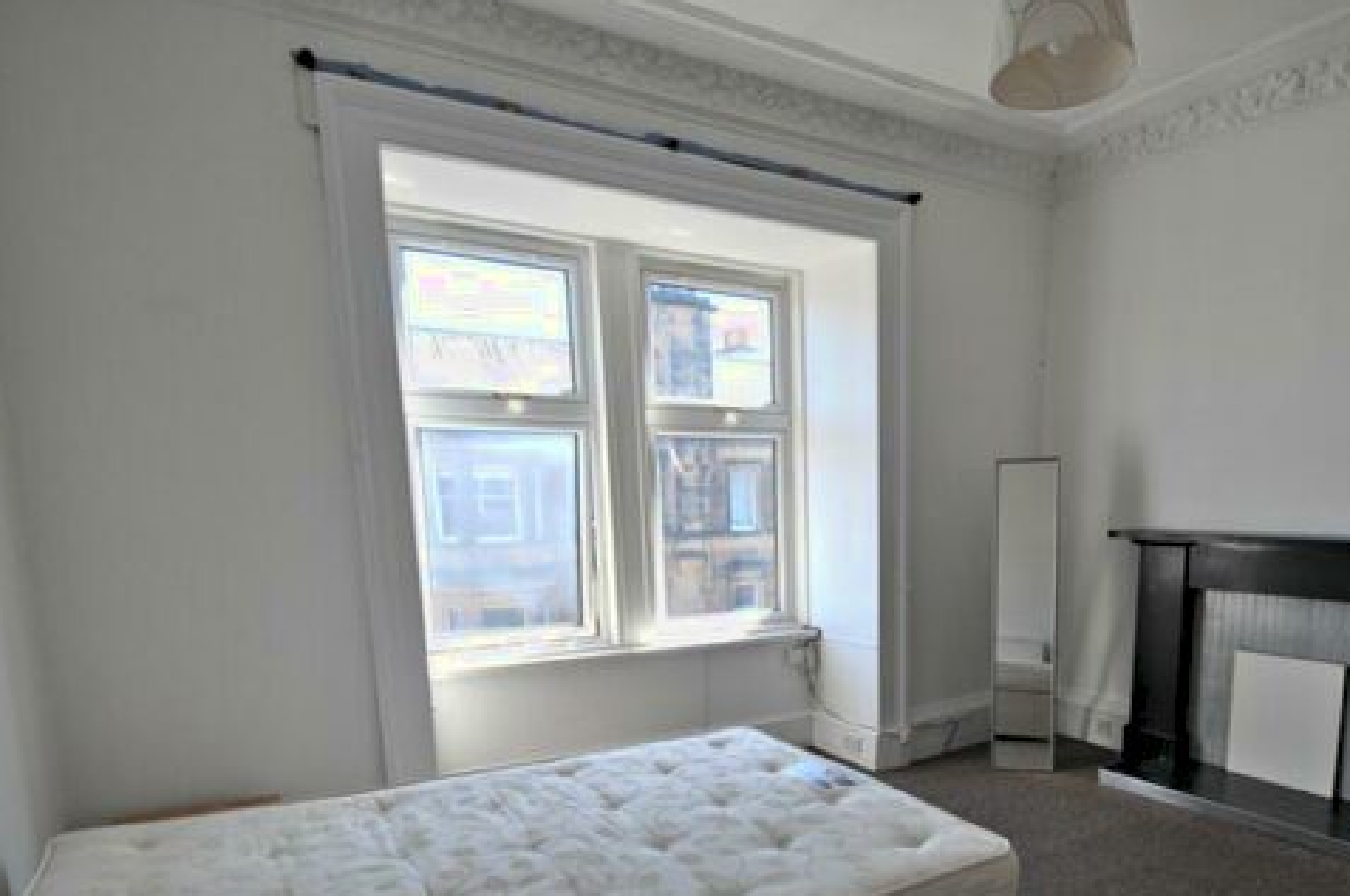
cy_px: 632
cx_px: 821
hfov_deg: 77.6
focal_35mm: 22
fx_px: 824
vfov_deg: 55.3
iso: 360
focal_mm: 10
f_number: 5.6
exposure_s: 1/125
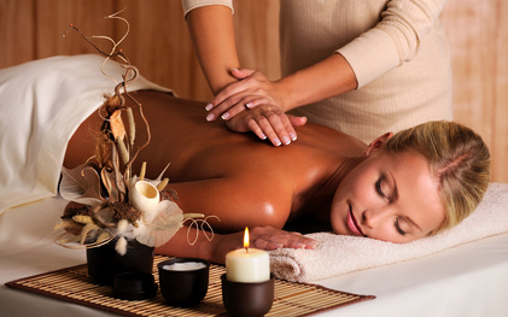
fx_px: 1993
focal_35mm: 144
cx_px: 253
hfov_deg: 14.5
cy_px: 155
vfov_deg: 9.1
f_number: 6.3
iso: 320
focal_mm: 140
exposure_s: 1/200
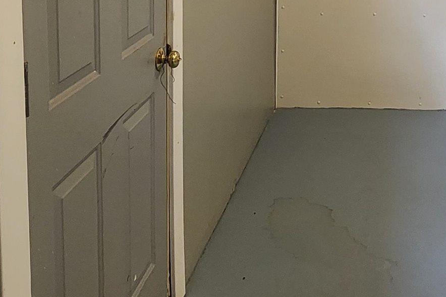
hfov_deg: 38.0
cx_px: 432
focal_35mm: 47
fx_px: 582
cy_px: -53
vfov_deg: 25.8
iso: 250
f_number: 2.2
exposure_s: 1/60
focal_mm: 2.2
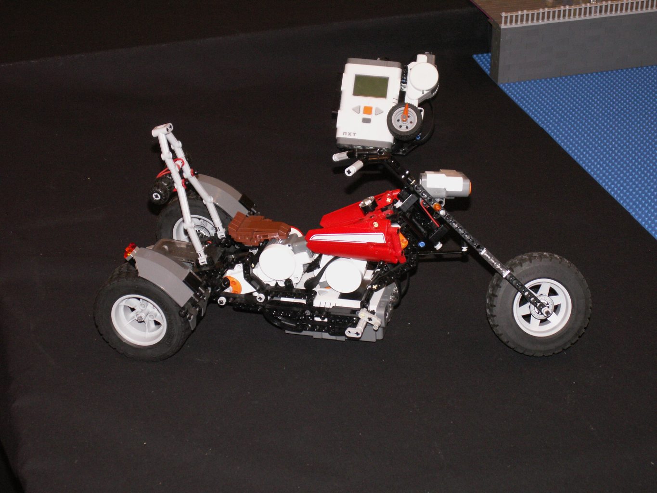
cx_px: 328
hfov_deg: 29.0
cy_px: 246
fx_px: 1272
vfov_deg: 21.9
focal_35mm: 67
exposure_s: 1/50
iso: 160
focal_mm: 11.19
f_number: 3.2
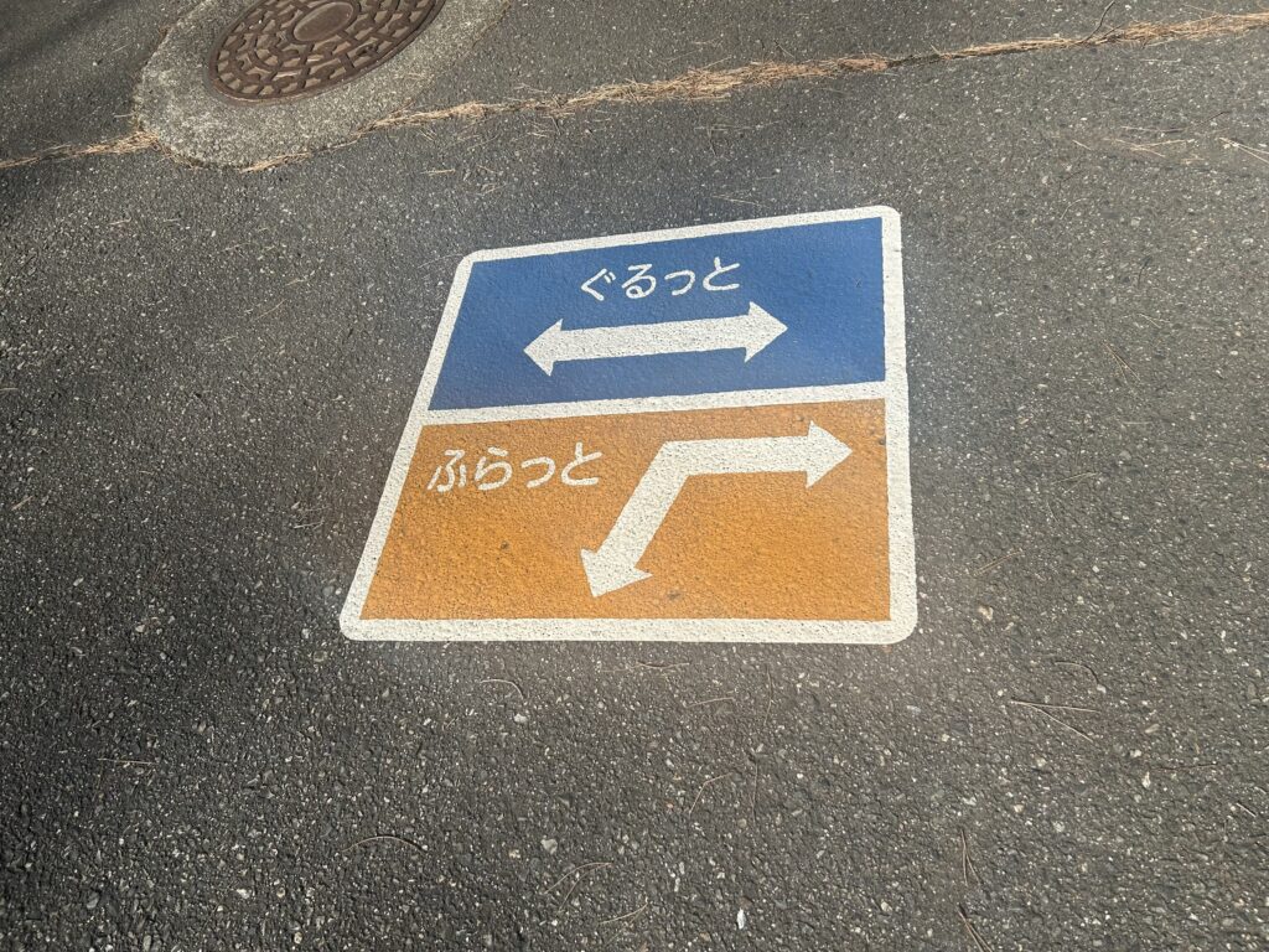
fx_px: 953
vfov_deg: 53.1
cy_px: 476
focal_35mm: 26
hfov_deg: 67.3
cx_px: 634
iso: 50
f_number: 1.5
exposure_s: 1/3968
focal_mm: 5.7
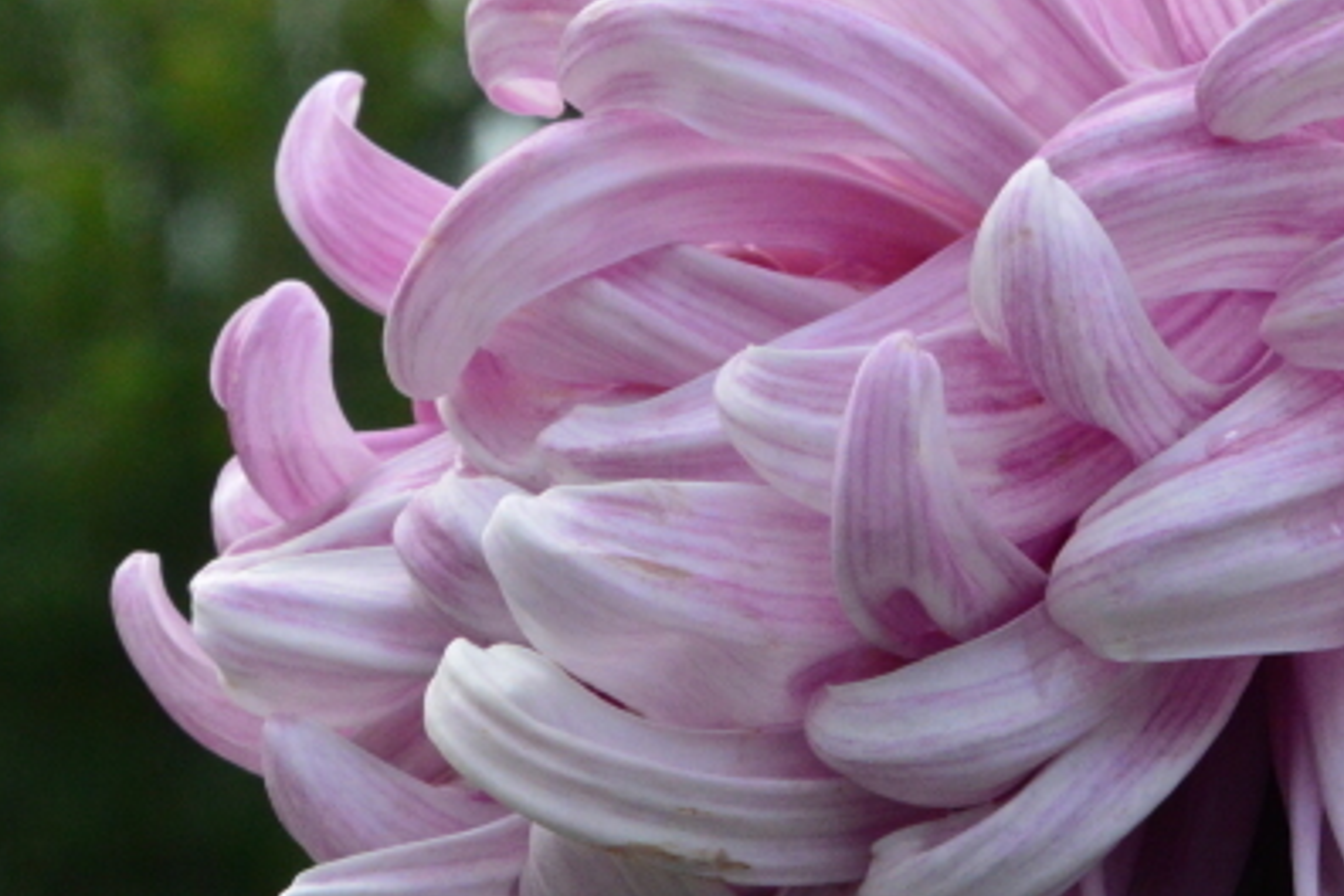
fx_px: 12293
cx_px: 1235
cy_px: 331
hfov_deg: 6.2
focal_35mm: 329
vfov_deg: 4.2
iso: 1400
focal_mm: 85
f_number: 20
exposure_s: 1/250
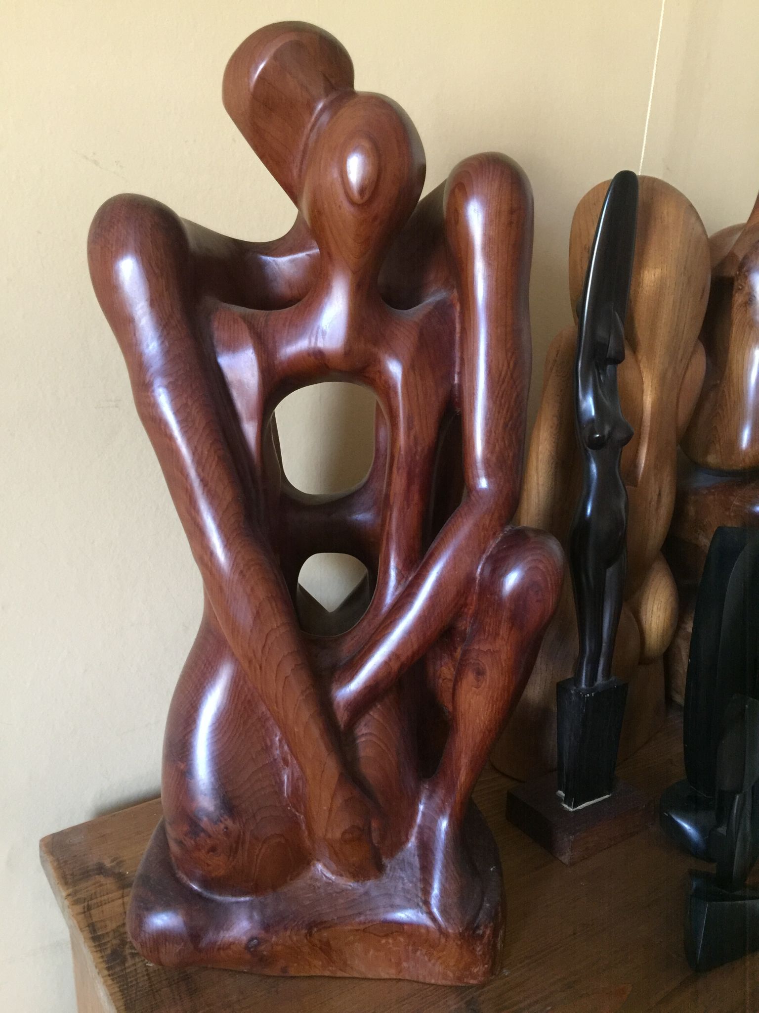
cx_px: 380
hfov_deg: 48.2
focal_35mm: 29
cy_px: 506
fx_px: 848
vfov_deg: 61.7
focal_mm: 4.15
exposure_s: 1/8
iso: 125
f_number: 2.2
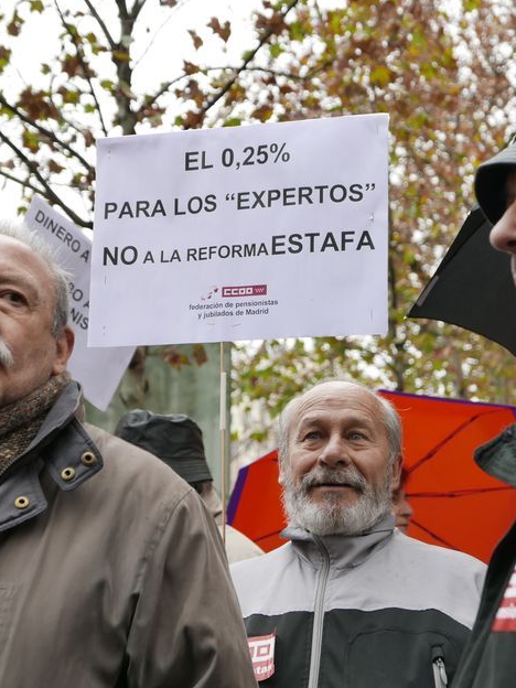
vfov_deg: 22.5
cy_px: 344
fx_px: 1729
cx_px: 302
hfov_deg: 17.0
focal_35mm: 87
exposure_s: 1/160
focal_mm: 27.2
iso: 200
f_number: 2.8
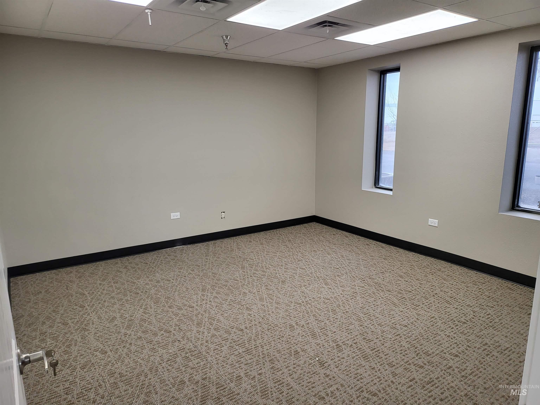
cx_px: 270
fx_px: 374
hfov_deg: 71.6
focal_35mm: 24
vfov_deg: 56.8
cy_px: 202
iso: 125
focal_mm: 5
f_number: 1.8
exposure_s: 1/120
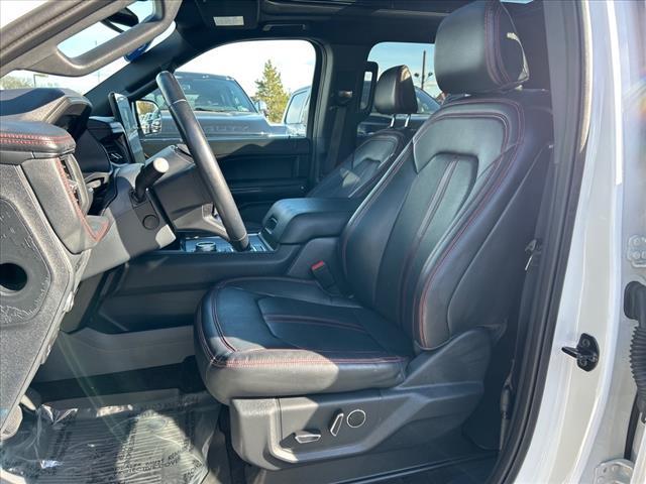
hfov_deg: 67.3
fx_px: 485
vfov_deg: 53.1
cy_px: 242
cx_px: 323
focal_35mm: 26
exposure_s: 1/238
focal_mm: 5.7
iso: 40
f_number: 1.5
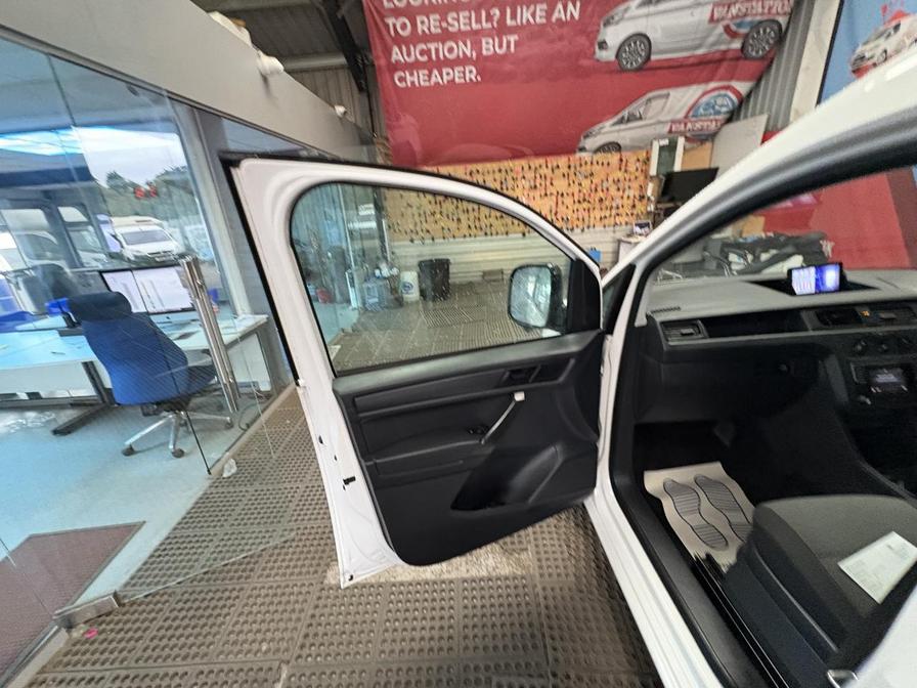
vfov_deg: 85.7
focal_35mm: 14
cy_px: 344
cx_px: 458
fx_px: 371
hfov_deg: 102.1
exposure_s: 1/60
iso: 1000
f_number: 2.2
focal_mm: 2.22
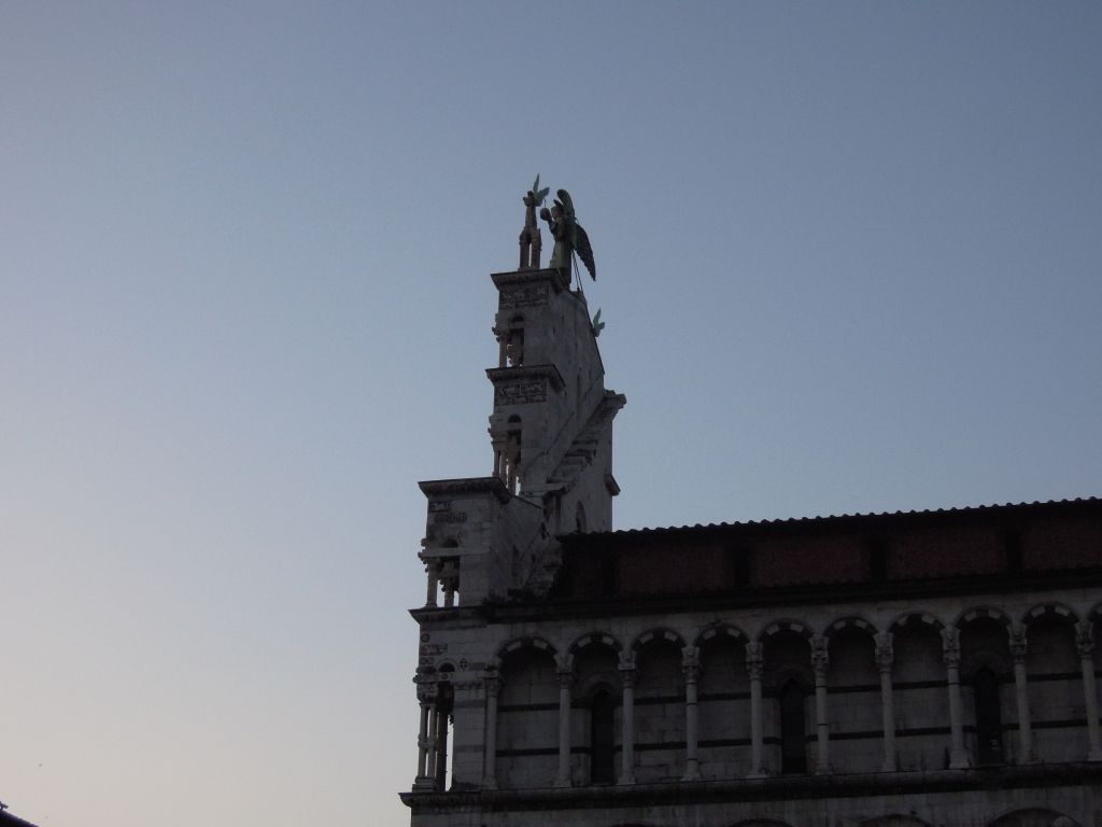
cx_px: 551
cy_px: 414
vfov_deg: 26.6
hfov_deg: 34.9
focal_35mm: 55
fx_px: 1751
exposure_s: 1/50
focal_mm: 9.9
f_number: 4
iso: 400
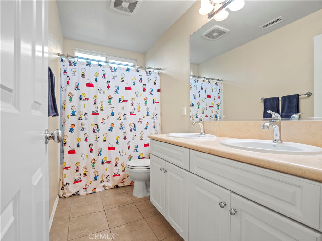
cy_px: 120
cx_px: 161
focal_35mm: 16
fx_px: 149
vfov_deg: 78.1
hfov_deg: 94.5
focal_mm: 8
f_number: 9
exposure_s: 1/1.67
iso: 200
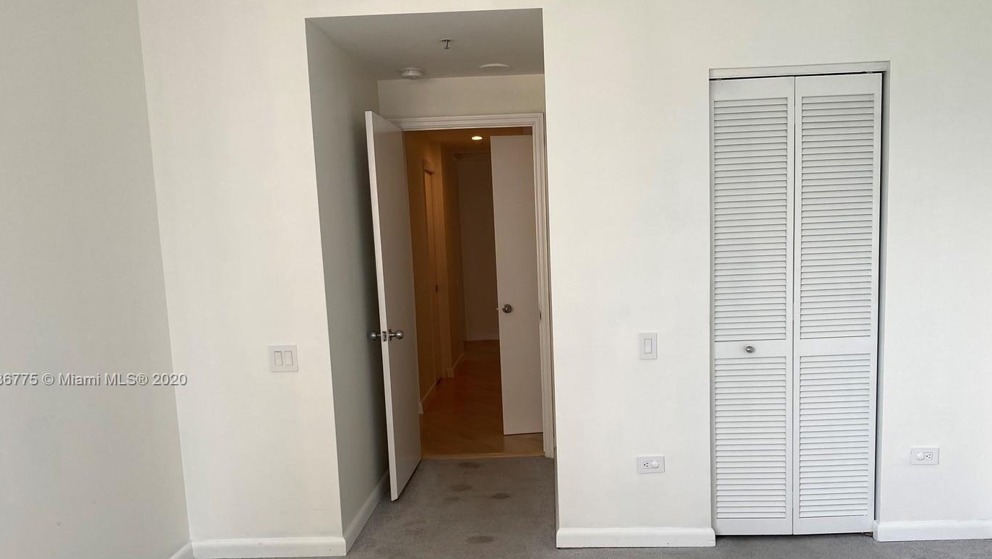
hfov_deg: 59.4
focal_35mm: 33
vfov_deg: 35.3
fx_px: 868
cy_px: 380
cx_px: 533
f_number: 1.8
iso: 50
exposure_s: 1/120
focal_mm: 4.25
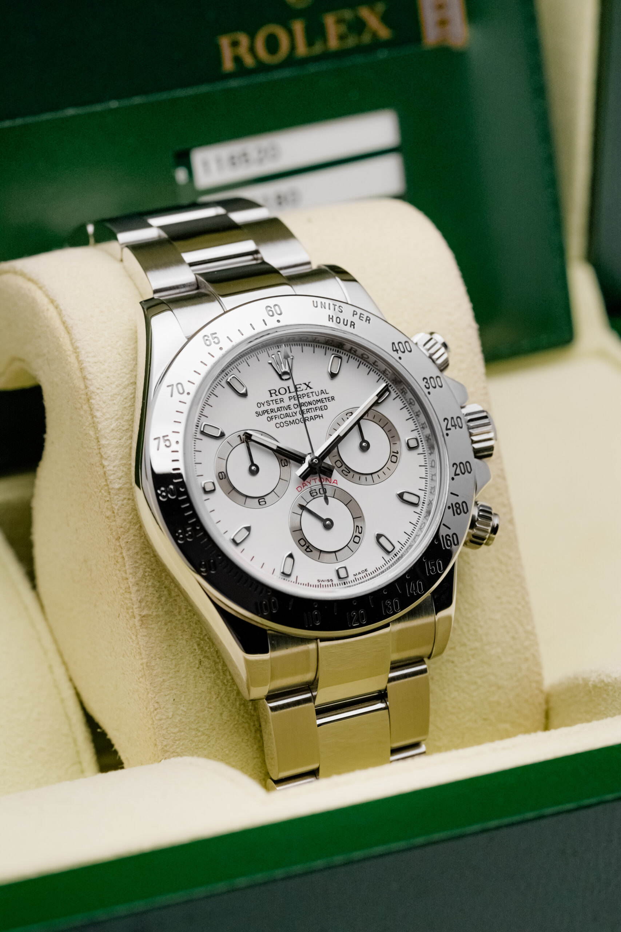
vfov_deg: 15.2
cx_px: 310
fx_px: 3492
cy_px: 466
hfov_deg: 10.2
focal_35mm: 135
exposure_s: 1/500
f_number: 7.1
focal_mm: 90
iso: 200
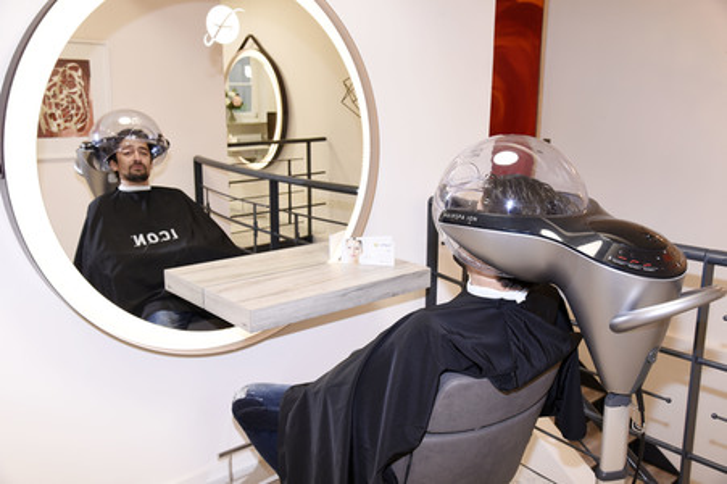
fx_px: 686
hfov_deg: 55.8
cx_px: 364
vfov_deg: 38.8
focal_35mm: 34
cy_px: 242
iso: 1600
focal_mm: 34
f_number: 6.3
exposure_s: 1/125
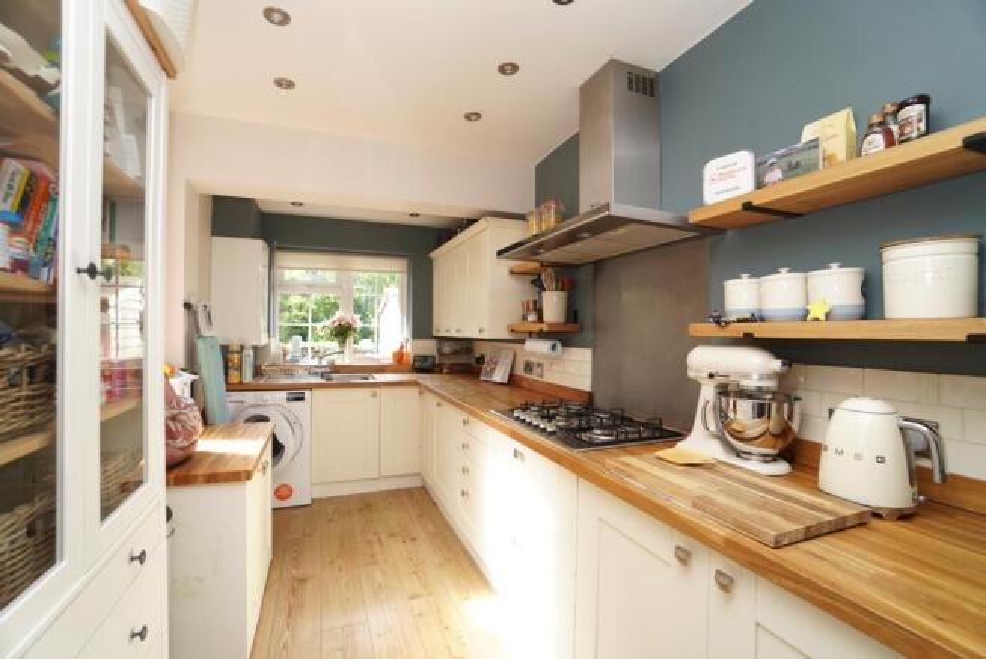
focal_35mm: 15
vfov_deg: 77.4
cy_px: 330
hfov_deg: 100.4
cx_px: 493
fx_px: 411
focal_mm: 10
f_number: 4
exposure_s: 1/160
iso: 400
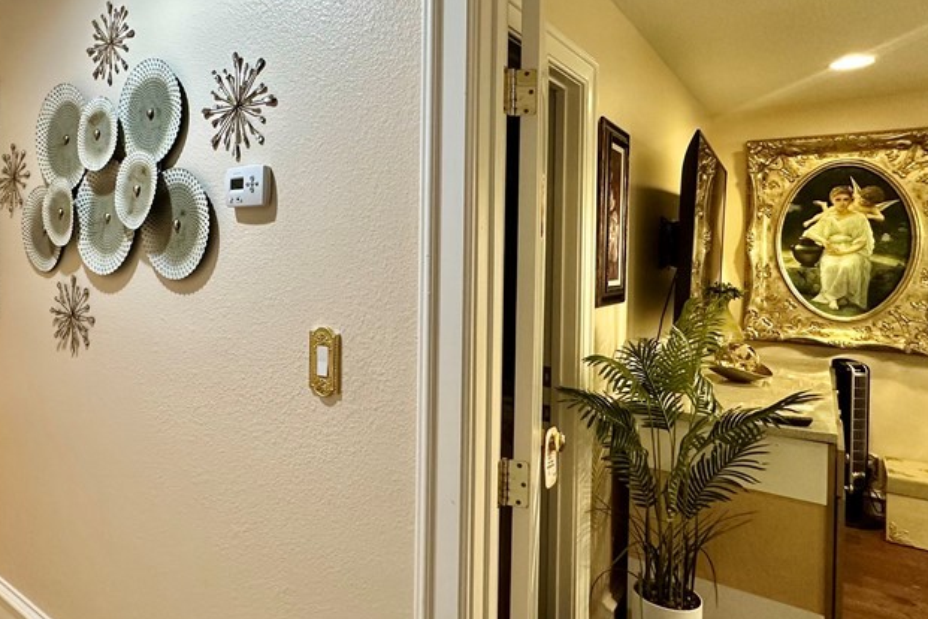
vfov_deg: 52.8
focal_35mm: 24
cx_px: 324
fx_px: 619
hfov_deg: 72.0
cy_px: 254
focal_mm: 2.22
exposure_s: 1/60
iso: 250
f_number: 2.2
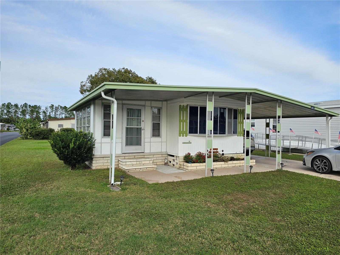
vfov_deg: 58.9
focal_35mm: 23
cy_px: 128
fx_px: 226
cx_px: 170
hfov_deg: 73.9
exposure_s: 1/973
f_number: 1.7
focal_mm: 6.3
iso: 10
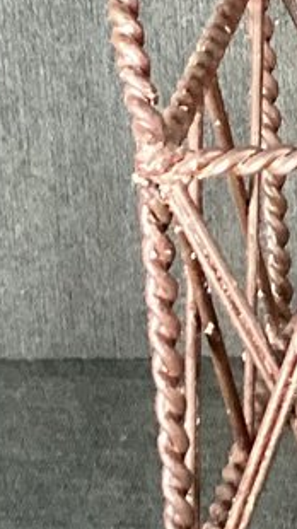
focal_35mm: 165
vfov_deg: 12.6
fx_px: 2314
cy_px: -190
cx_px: 941
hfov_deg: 6.6
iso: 250
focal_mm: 3.3
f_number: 2.4
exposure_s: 1/50
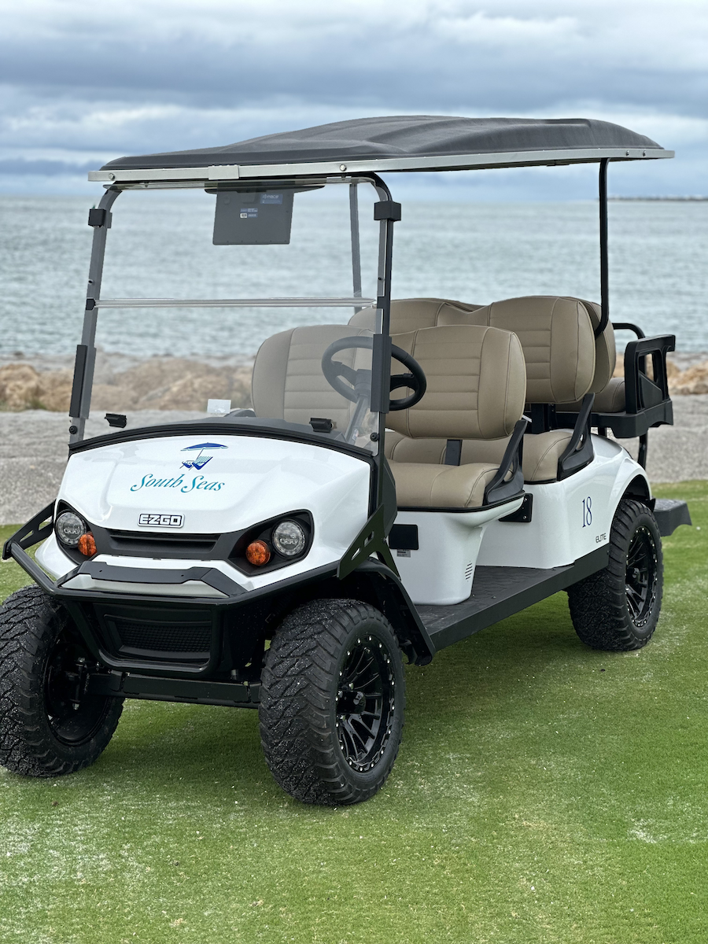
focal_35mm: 77
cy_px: 472
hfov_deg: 19.1
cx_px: 354
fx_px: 2100
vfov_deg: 25.3
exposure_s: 1/199
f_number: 2.8
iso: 25
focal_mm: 9
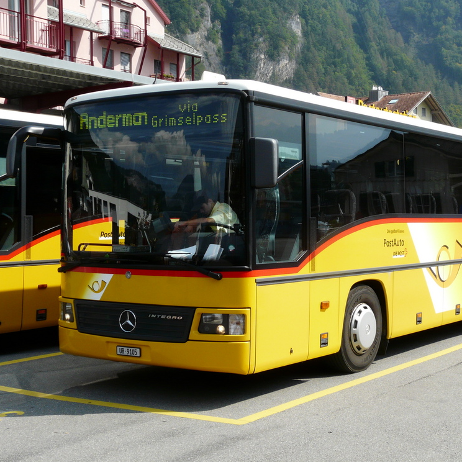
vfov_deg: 30.0
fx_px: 861
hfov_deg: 29.9
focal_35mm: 57
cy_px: 232
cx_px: 301
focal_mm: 7.9
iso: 100
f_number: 5.6
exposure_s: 1/320
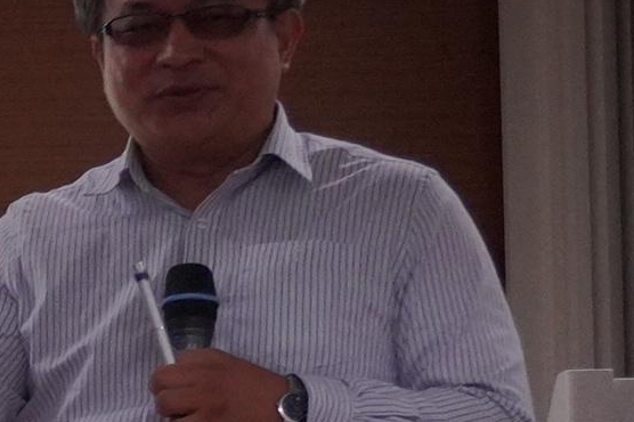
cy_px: 472
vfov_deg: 6.5
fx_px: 3714
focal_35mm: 211
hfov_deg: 9.0
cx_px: -800
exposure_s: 1/160
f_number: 4.5
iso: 2500
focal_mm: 26
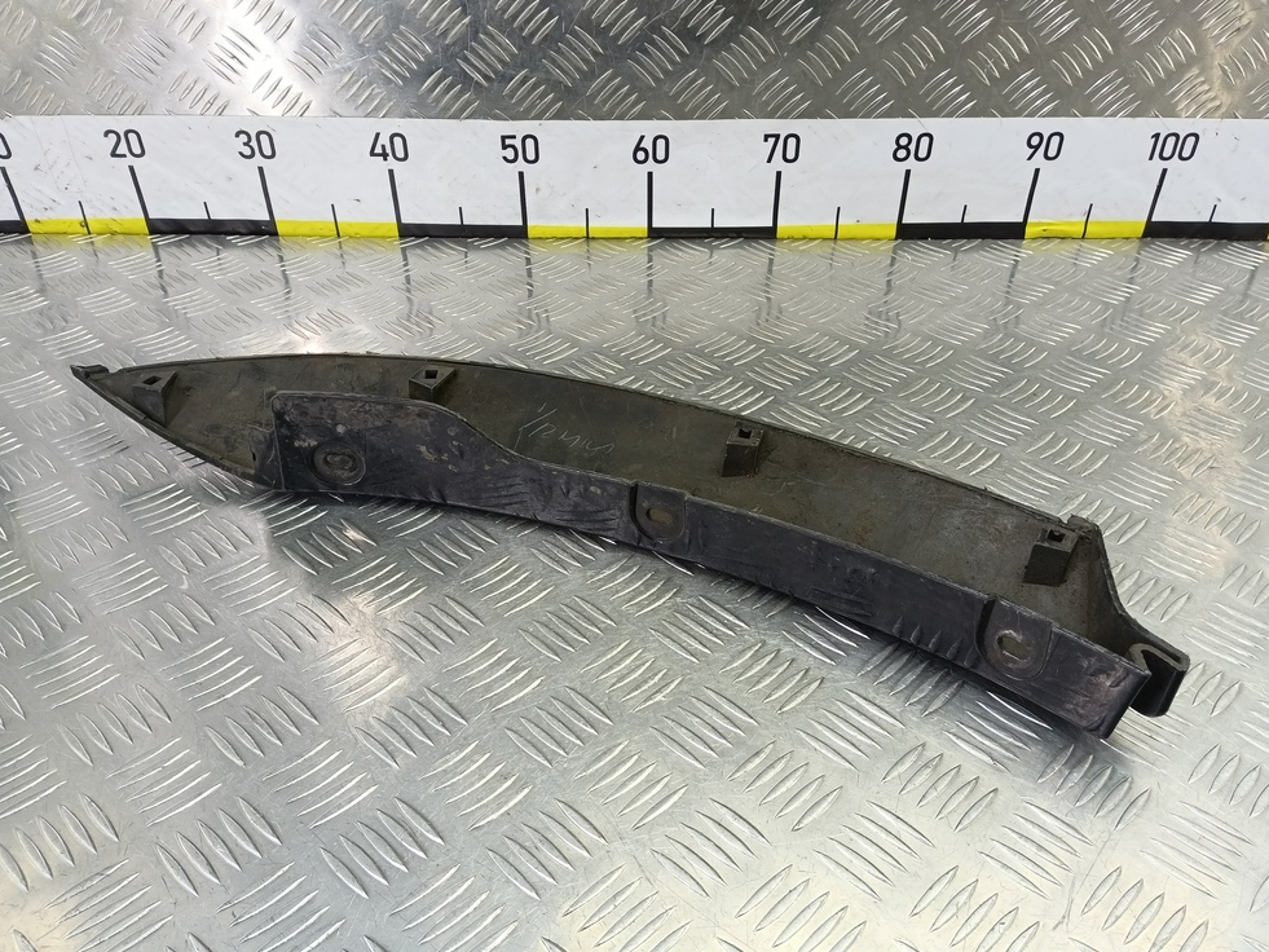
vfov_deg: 56.8
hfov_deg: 71.6
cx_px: 649
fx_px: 880
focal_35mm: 24
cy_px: 473
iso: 138
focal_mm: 4.11
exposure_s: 1/50
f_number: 1.6
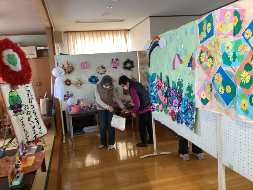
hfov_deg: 58.4
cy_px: 95
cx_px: 126
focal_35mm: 31
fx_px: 227
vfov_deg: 45.4
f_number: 2.4
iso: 320
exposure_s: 1/33
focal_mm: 3.3
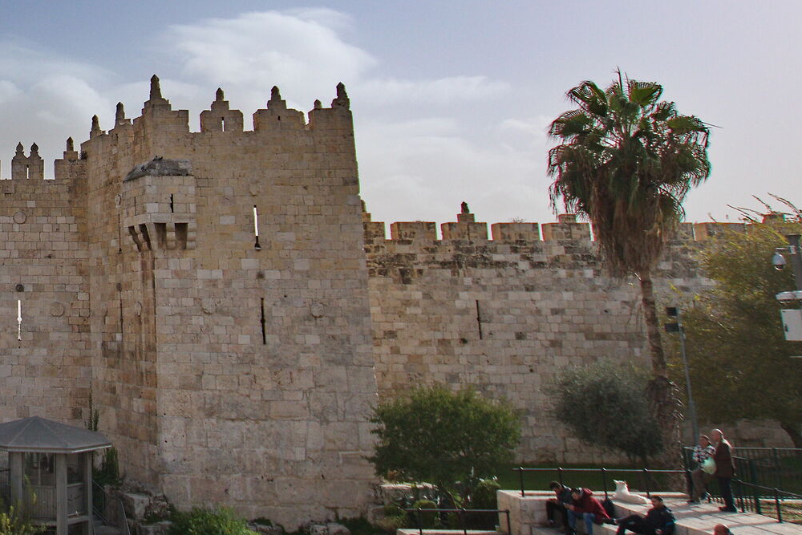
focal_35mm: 36
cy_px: 153
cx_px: -91
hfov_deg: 41.6
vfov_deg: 36.3
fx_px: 802
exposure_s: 1/2500
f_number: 4.5
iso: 200
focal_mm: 10
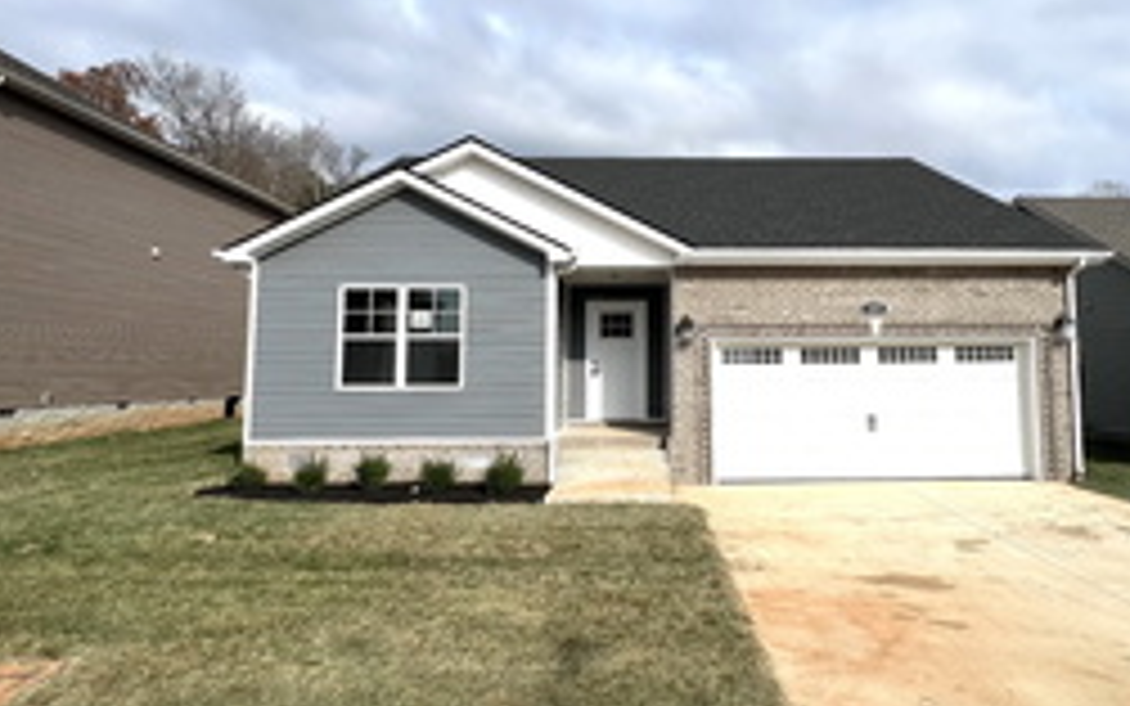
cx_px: 666
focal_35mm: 22
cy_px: 315
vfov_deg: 55.0
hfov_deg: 78.9
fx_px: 678
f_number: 1.8
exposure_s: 1/3650
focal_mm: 1.57
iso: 32
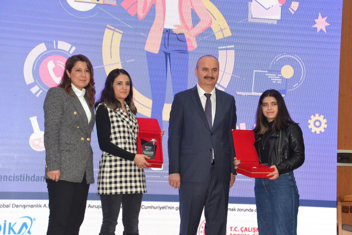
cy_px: 118
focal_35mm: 72
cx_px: 176
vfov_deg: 18.9
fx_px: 704
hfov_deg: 28.1
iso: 1400
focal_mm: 48
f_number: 4.8
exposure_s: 1/60
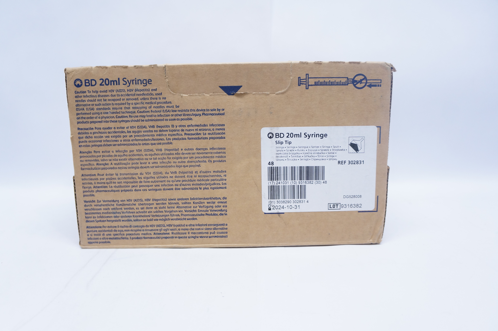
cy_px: 166
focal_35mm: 30
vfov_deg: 43.5
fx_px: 415
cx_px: 249
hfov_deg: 62.0
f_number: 3.5
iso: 800
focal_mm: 20
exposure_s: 1/125
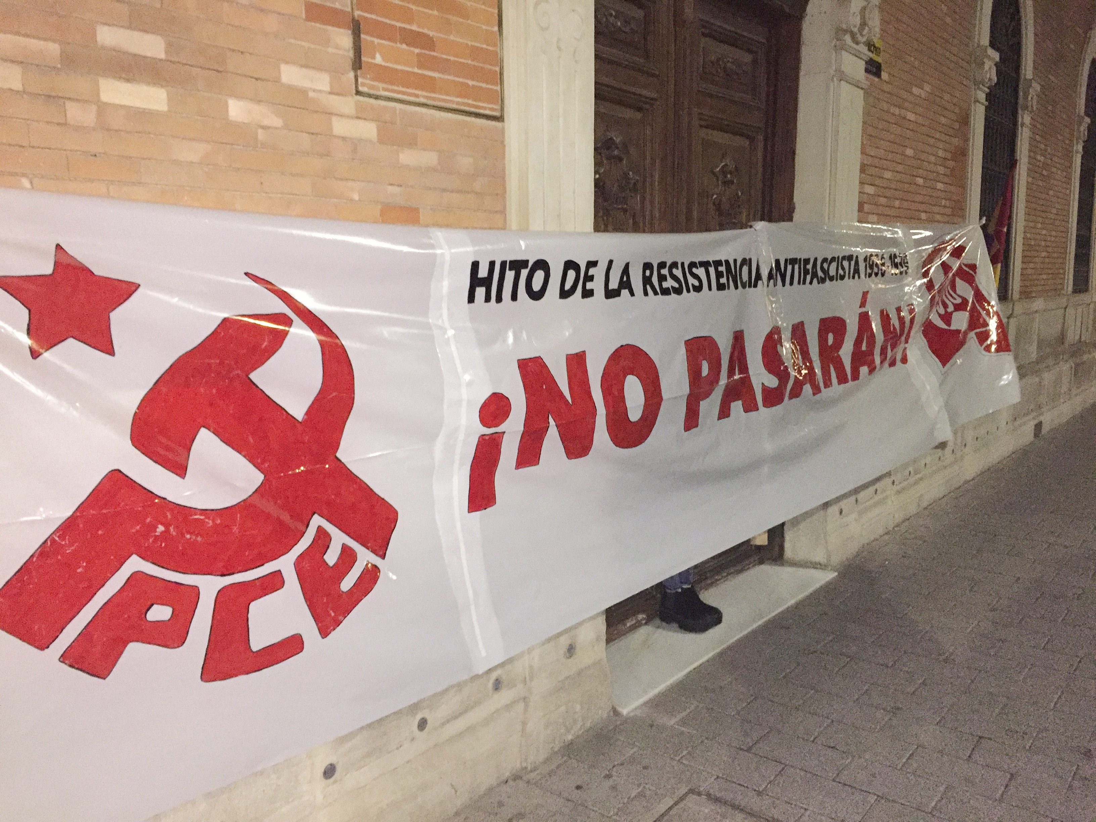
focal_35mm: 29
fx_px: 918
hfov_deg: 61.7
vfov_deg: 48.2
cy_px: 411
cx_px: 548
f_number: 2.2
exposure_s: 1/17
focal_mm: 4.15
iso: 640
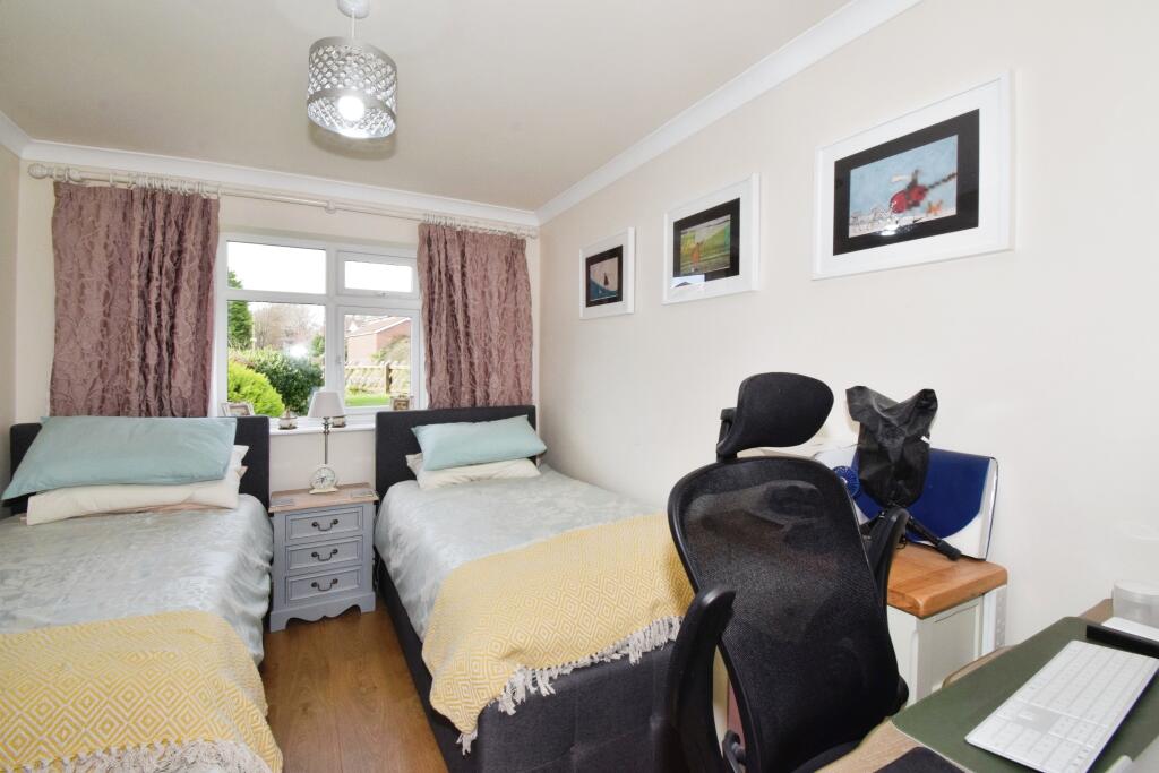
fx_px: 483
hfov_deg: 100.4
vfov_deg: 77.3
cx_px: 580
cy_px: 386
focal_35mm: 15
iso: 1000
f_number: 14
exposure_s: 1/60
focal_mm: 10
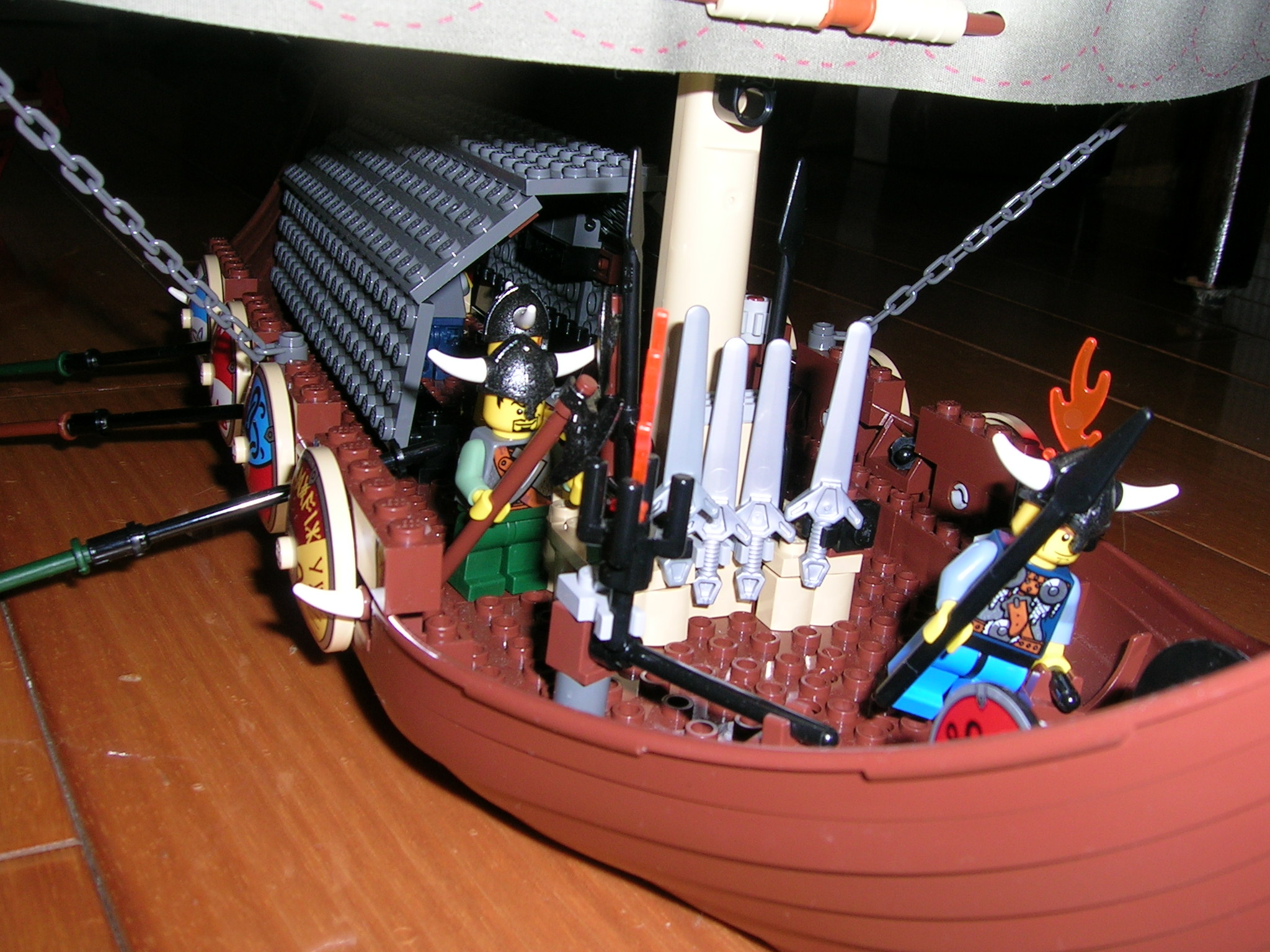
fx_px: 1284
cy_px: 476
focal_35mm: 35
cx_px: 635
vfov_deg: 40.7
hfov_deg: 52.6
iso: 50
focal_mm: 5.4
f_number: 4.8
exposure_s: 1/60.1
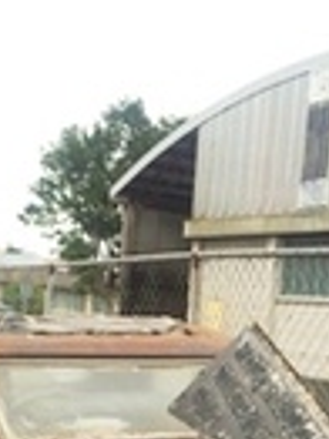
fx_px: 1054
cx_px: 210
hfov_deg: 17.7
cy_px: 548
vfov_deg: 21.6
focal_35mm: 83
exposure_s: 1/662
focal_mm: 4.15
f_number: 2.2
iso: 32
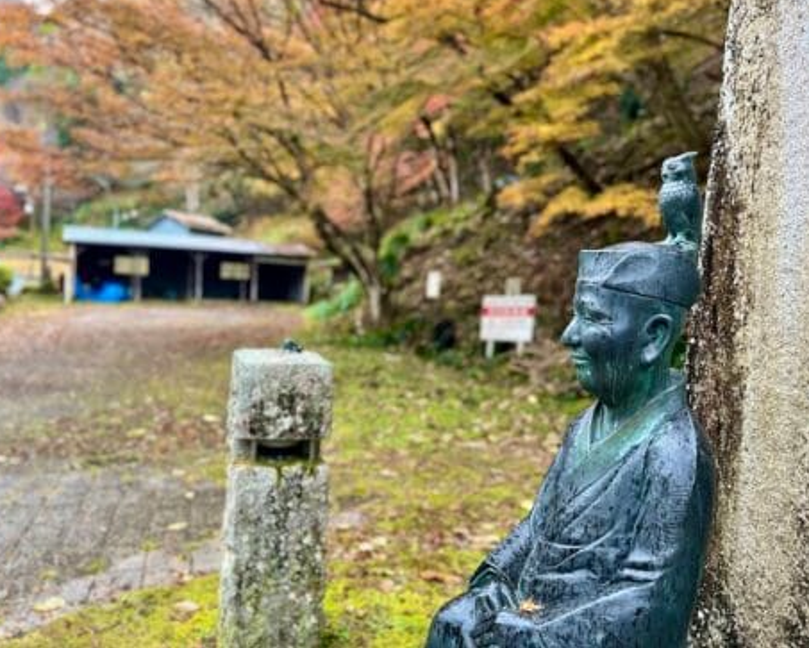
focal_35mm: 28
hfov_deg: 62.1
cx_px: 366
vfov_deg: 51.6
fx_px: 671
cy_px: 315
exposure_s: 1/78
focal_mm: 5.7
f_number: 1.5
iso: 125
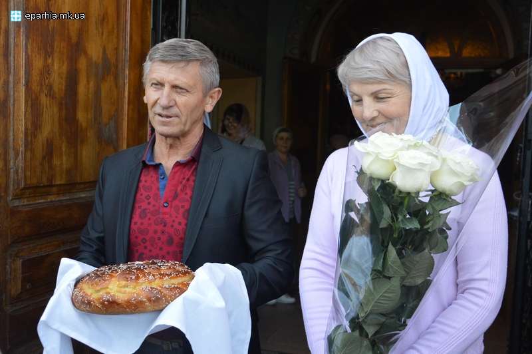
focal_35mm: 39
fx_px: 576
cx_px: 266
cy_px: 177
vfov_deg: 34.2
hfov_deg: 49.6
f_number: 4
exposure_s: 1/500
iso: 1000
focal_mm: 26
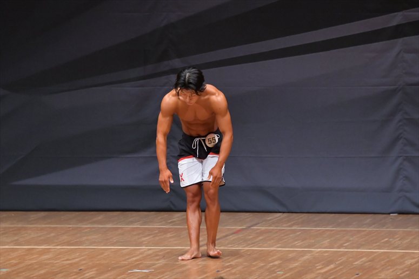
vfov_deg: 4.8
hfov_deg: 7.2
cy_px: 140
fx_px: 3316
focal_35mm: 285
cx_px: 210
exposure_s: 1/400
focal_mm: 190
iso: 6400
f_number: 5.6
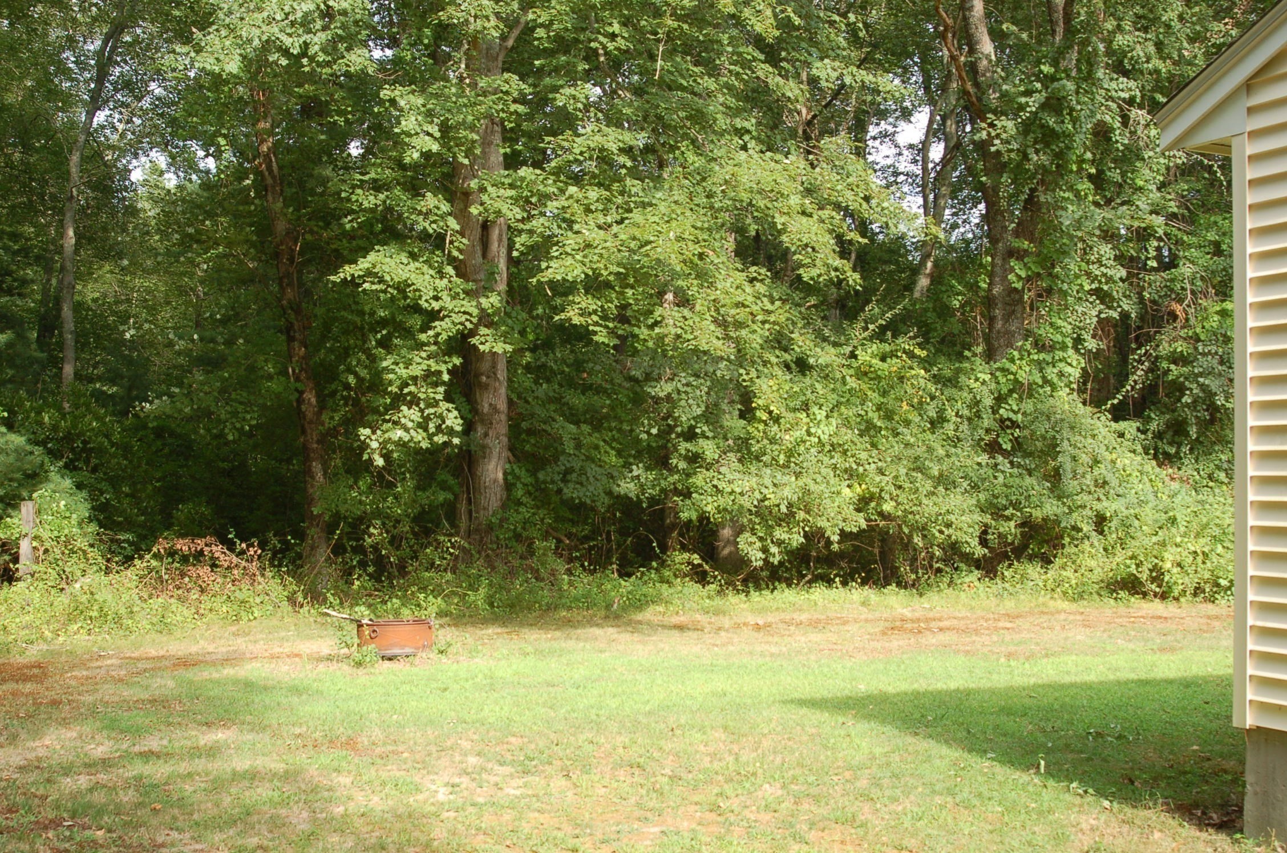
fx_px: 1499
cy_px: 426
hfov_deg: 46.5
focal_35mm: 42
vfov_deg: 31.8
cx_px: 644
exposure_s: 1/200
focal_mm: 28
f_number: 7.1
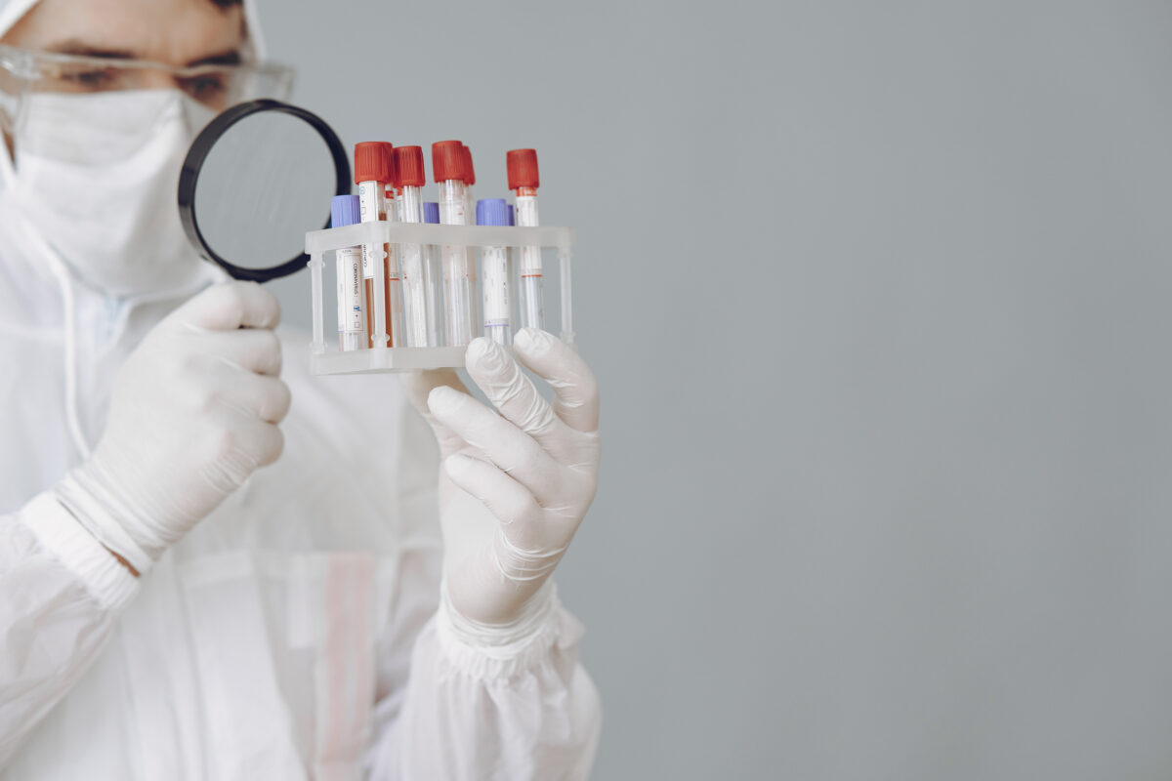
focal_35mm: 85
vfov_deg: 16.1
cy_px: 390
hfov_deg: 23.9
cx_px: 586
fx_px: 2767
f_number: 2.8
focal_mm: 85
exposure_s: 1/800
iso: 500
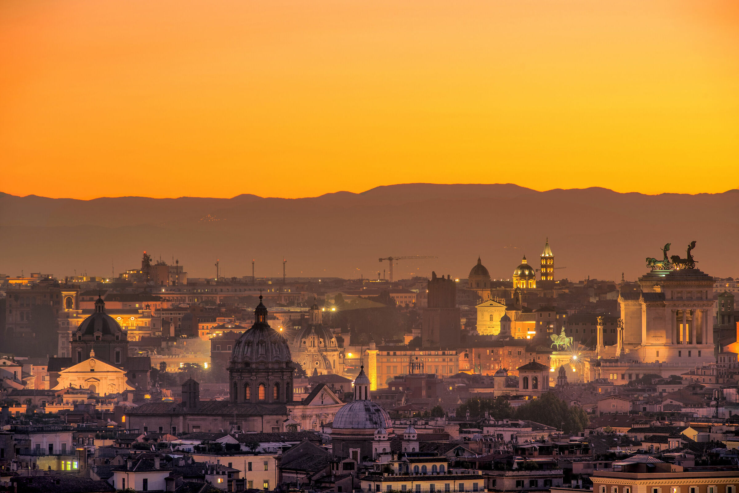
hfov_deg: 10.3
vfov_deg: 6.9
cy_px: 246
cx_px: 370
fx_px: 4107
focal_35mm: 200
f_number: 8
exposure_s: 20
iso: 200
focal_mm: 200
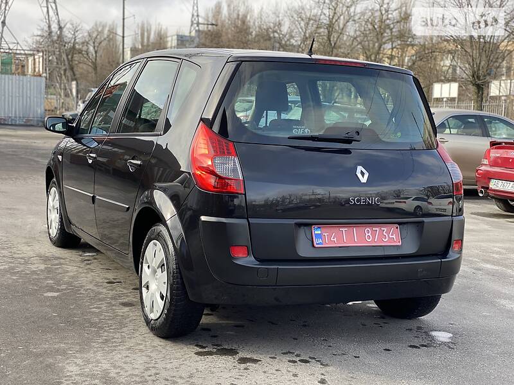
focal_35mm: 52
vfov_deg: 28.0
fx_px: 772
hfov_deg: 36.8
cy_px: 192
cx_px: 257
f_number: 2
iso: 20
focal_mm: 6
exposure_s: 1/207
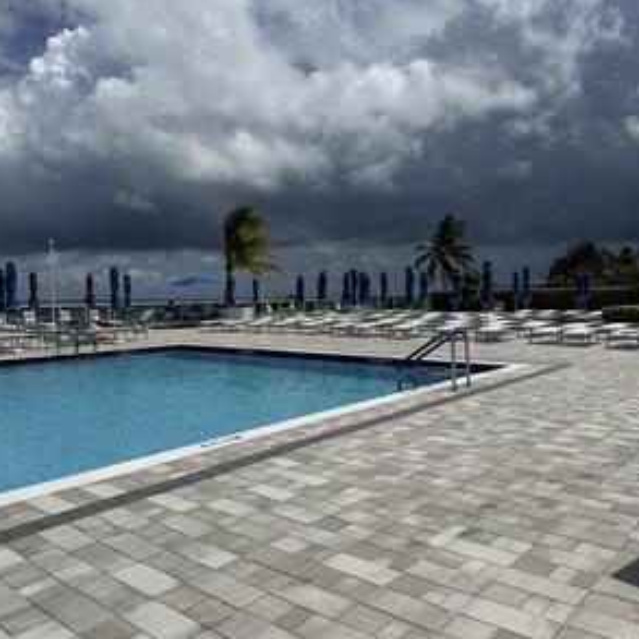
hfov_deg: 55.5
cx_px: 288
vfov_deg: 55.6
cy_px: 321
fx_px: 606
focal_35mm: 29
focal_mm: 6.76
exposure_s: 1/14286
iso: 80
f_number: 1.78
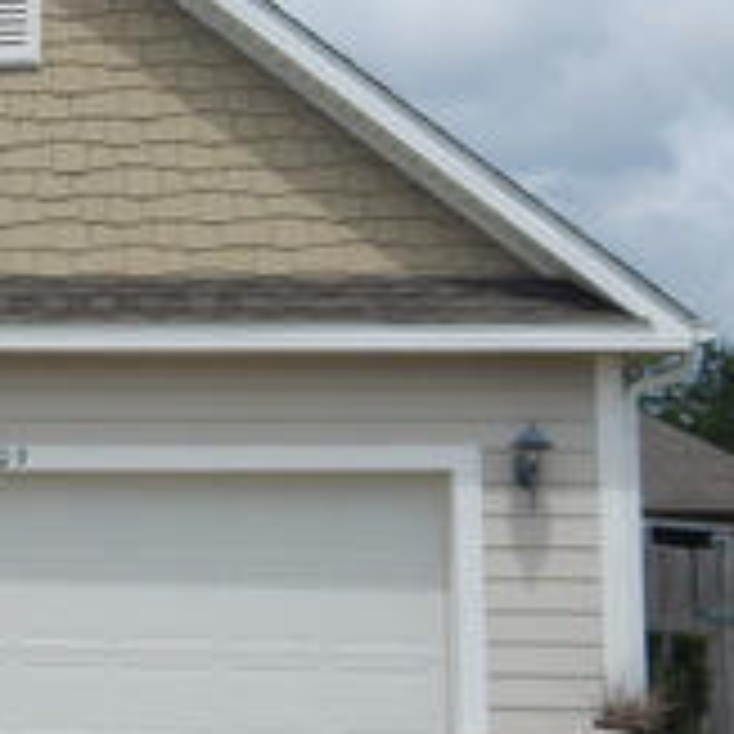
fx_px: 2831
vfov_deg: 14.8
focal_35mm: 118
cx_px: -689
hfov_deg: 13.0
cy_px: 347
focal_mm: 6.1
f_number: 6.7
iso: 125
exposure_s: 1/500
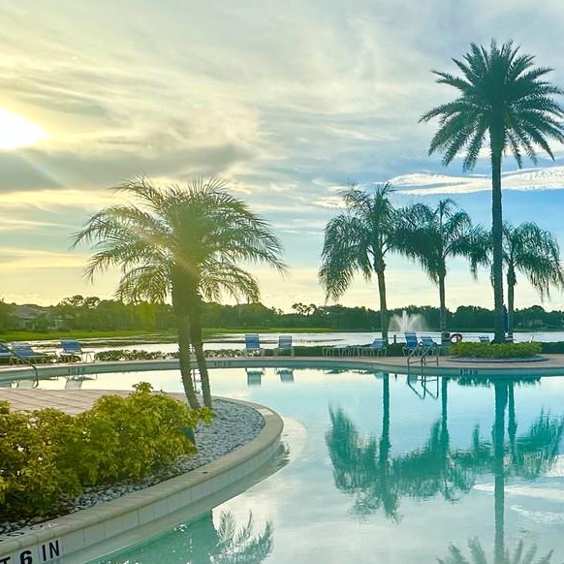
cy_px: 398
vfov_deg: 47.2
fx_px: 627
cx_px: 548
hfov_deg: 42.6
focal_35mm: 34
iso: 40
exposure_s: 1/1689
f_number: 2.2
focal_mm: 2.22
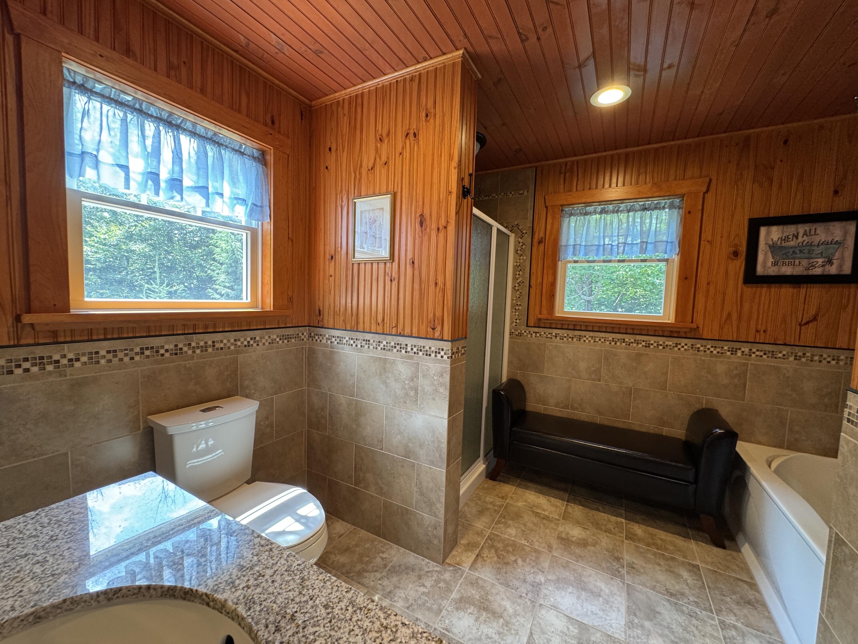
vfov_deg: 85.7
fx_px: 347
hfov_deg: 102.1
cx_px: 429
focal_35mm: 14
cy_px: 322
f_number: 2.2
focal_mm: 2.22
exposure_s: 1/60
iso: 160
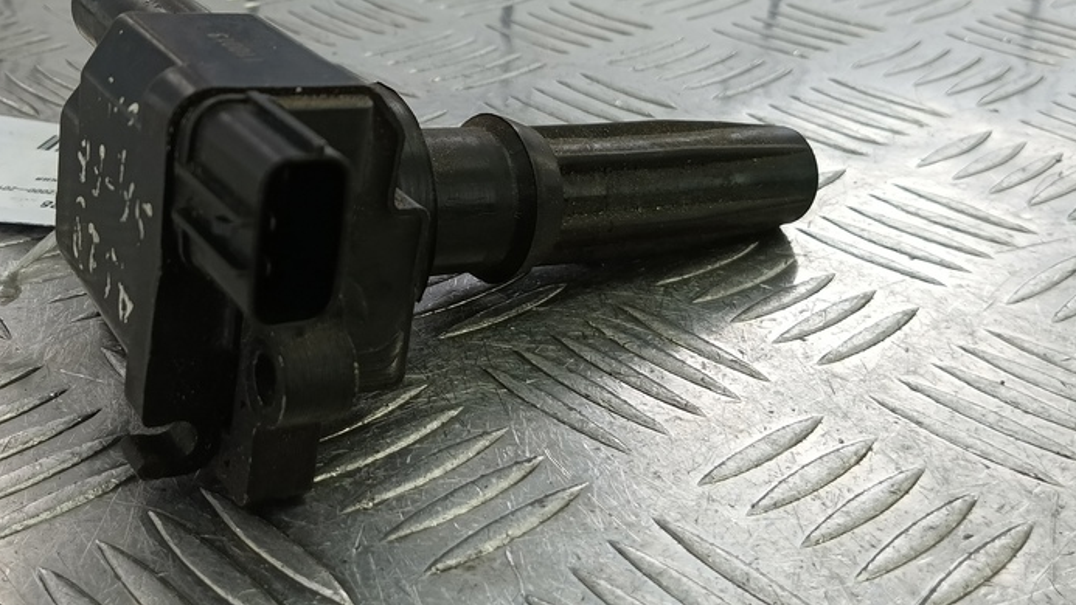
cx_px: 390
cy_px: 258
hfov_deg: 53.3
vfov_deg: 32.0
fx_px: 1056
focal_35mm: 37
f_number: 1.6
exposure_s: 1/100
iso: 142
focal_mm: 4.11
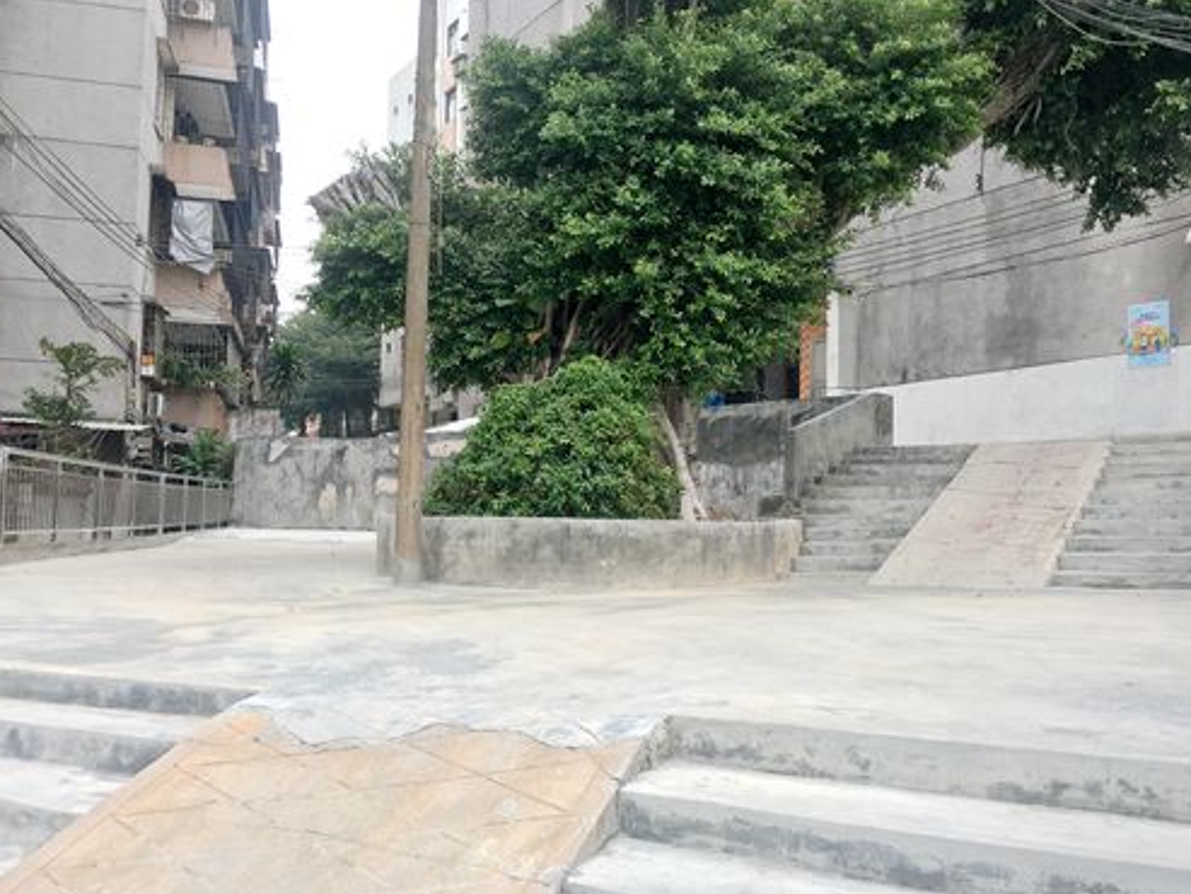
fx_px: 1032
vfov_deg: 46.8
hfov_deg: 59.9
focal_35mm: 30
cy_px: 441
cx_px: 577
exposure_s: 1/308
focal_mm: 4.15
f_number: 2.2
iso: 25
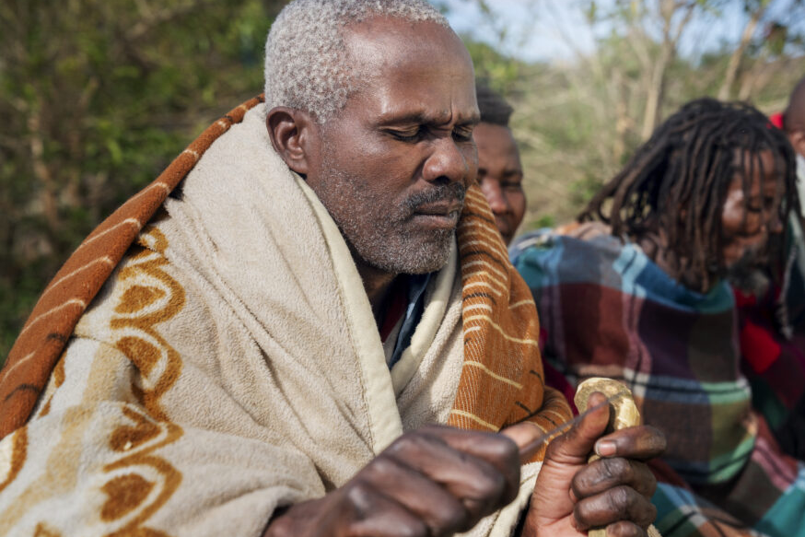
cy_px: 227
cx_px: 444
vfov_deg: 22.2
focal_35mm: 61
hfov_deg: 32.9
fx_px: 1364
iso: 250
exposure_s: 1/2000
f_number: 4
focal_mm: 51
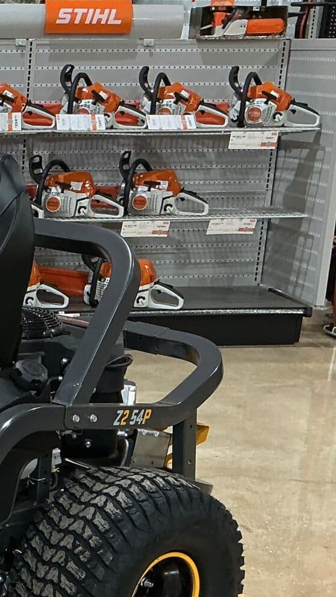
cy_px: 481
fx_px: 1283
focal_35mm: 81
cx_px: -200
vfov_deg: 25.7
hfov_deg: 13.8
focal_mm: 3
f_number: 1.8
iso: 80
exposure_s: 1/60
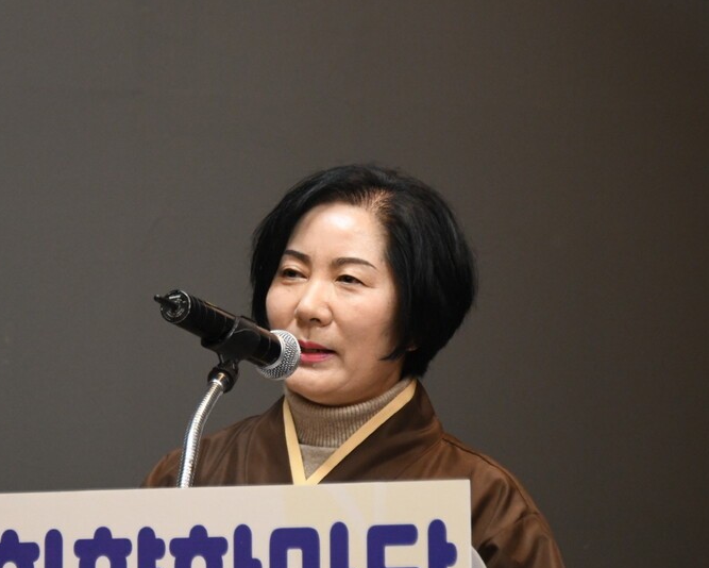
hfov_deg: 5.4
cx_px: 192
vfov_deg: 4.3
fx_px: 7556
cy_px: 381
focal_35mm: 360
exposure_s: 1/100
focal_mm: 200
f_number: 5.6
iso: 4000
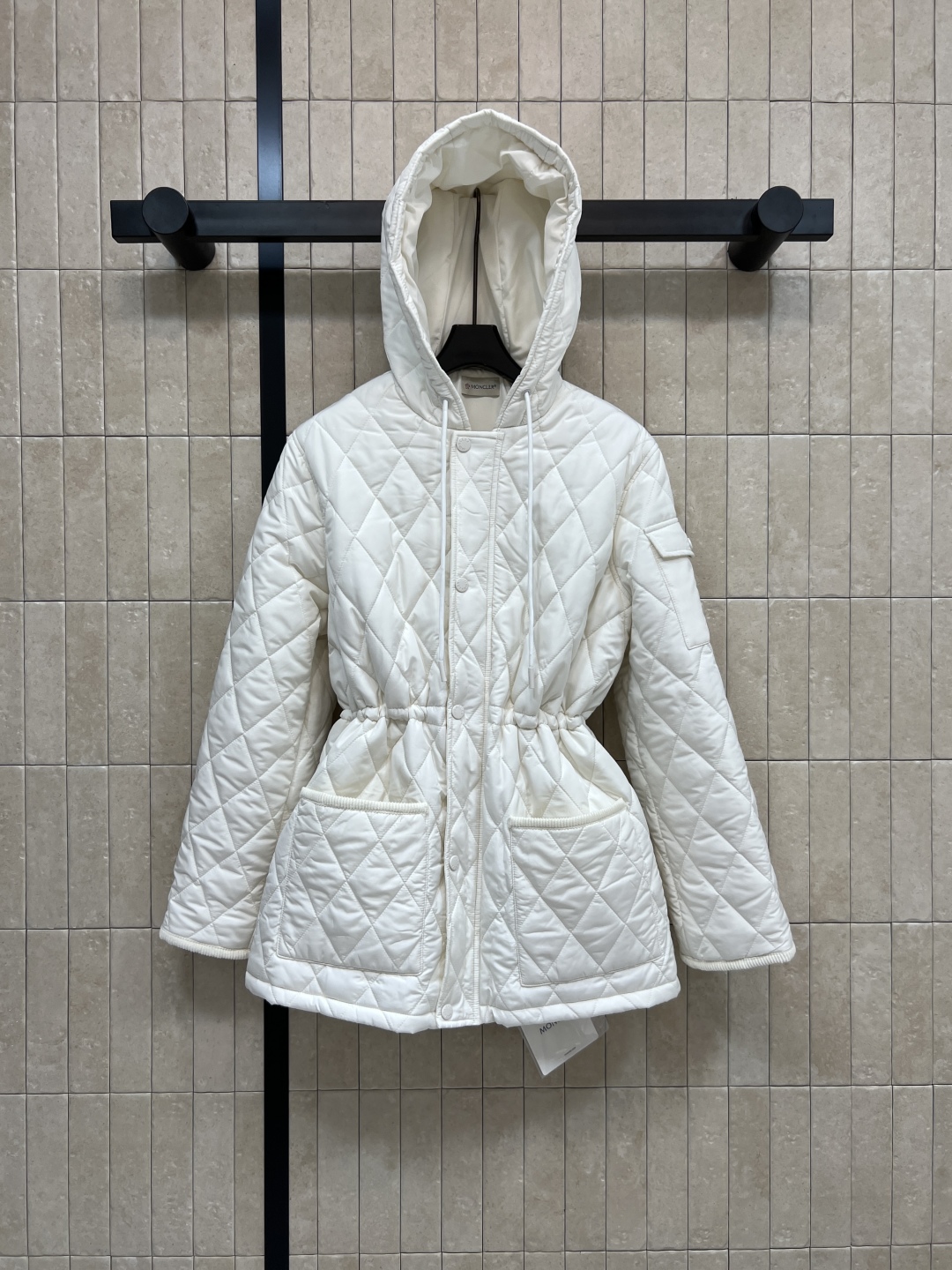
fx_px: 953
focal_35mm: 26
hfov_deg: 53.1
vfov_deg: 67.3
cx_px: 476
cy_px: 635
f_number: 1.5
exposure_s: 1/271
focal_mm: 5.7
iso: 40
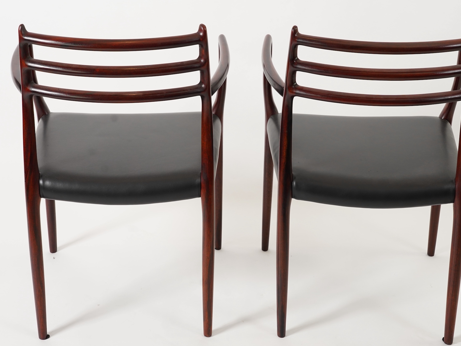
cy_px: 168
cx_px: 230
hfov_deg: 32.2
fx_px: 799
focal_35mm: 60
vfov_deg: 24.4
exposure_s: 1/125
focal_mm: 42
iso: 640
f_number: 9
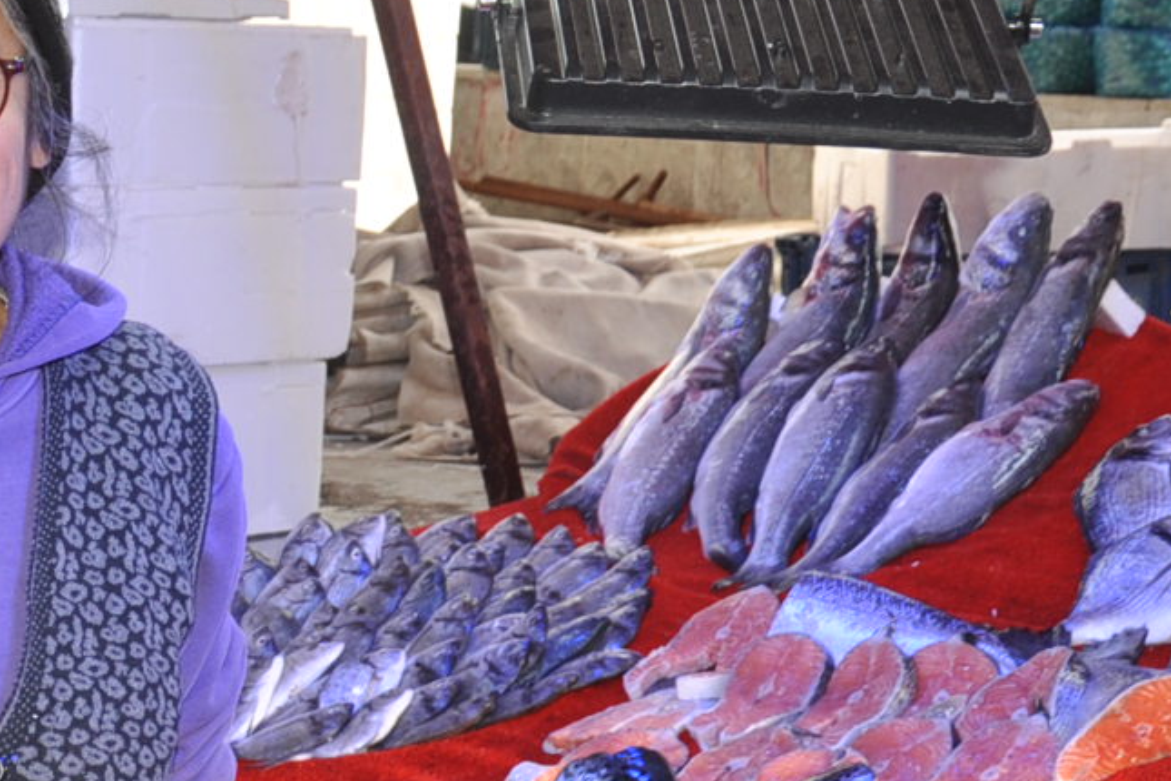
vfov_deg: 13.0
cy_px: 685
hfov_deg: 18.7
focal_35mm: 105
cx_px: -149
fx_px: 3404
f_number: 5
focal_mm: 21
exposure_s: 1/200
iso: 200
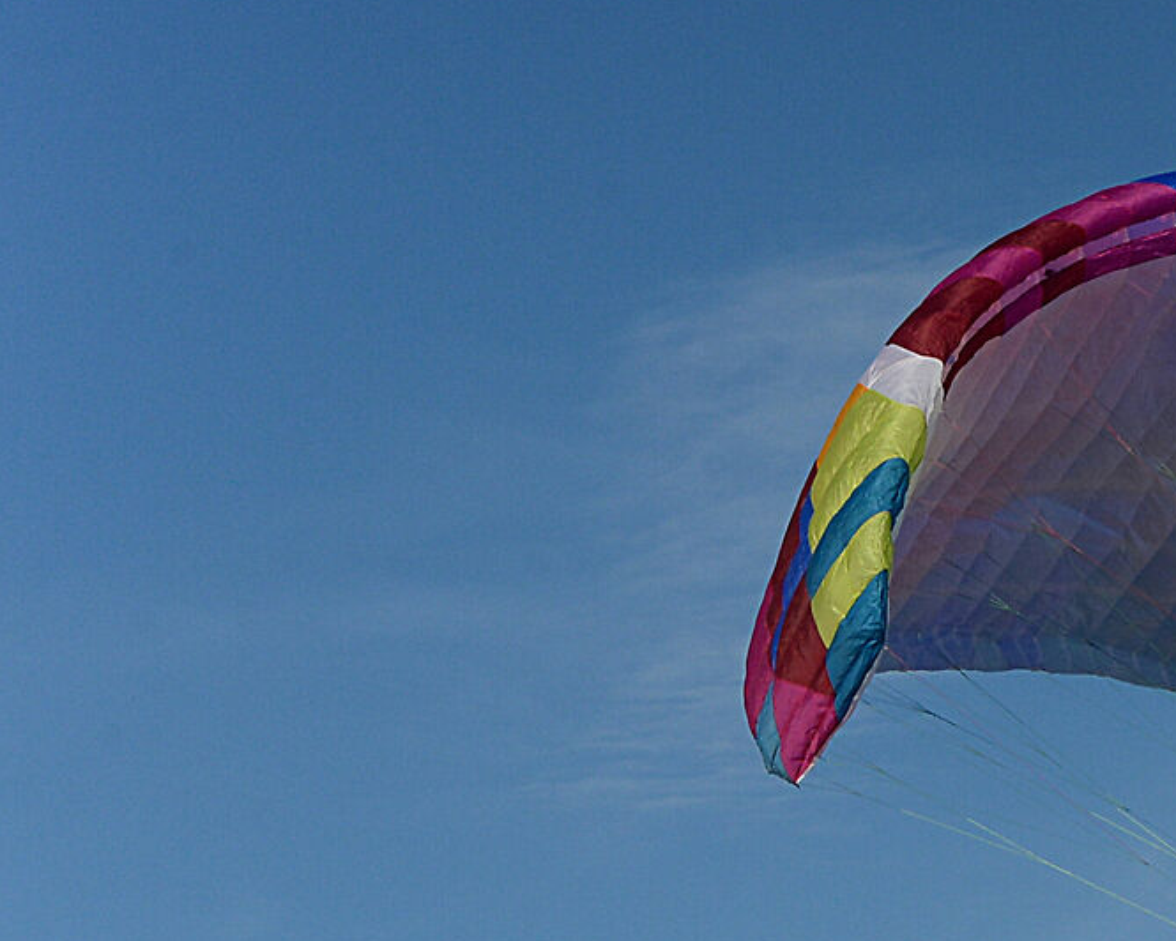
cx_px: 1936
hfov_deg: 8.9
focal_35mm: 210
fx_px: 7309
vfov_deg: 7.3
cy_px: 1358
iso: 800
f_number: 11
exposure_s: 1/3200
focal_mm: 62
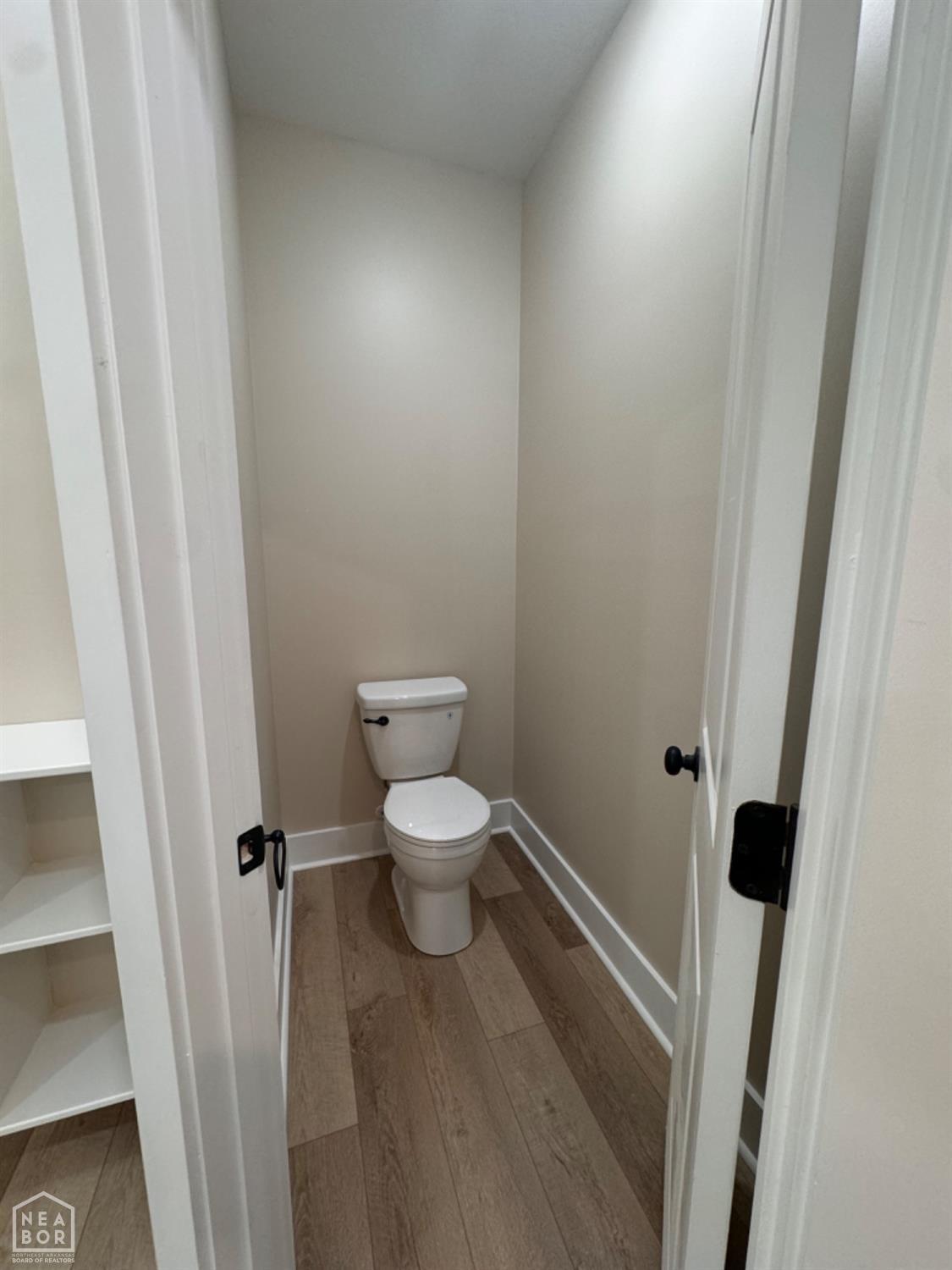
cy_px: 635
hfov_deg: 85.7
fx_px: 513
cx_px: 476
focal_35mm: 14
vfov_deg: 102.1
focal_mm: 2.22
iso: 160
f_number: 2.2
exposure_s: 1/60
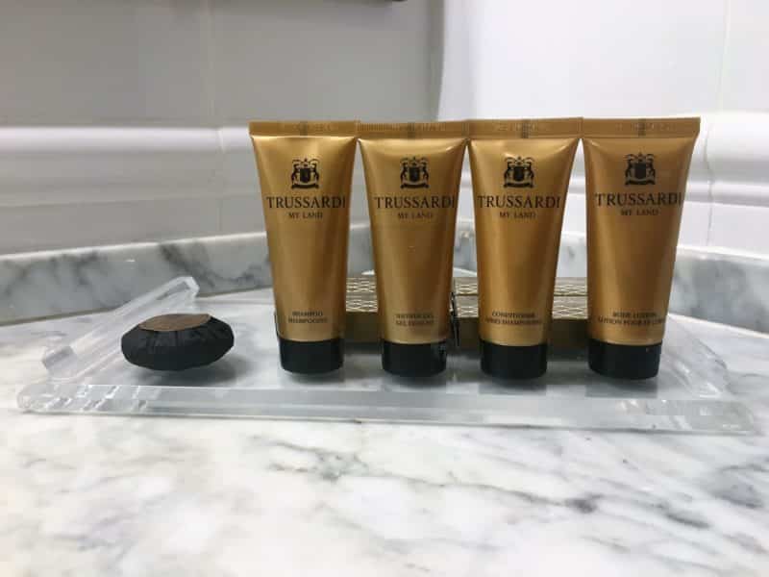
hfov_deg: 61.7
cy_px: 288
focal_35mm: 29
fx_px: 644
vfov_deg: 48.2
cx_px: 384
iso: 100
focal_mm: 4.15
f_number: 2.2
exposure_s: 1/33
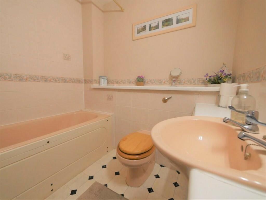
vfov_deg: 85.7
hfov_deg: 102.0
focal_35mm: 14
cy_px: 100
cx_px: 133
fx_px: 108
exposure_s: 1/60
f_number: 4
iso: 1600
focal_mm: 7
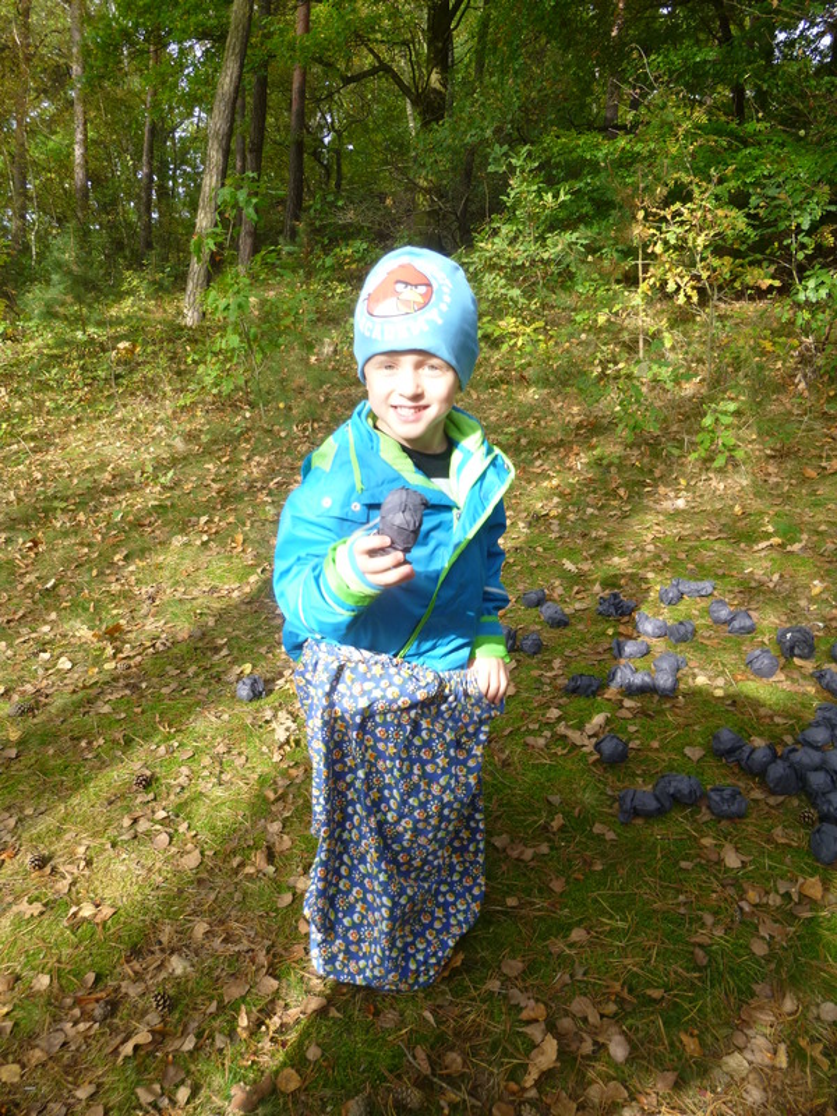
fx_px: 806
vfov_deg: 69.4
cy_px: 558
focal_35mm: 25
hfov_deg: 54.9
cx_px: 418
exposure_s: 1/100
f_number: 3.1
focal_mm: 4.5
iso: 100
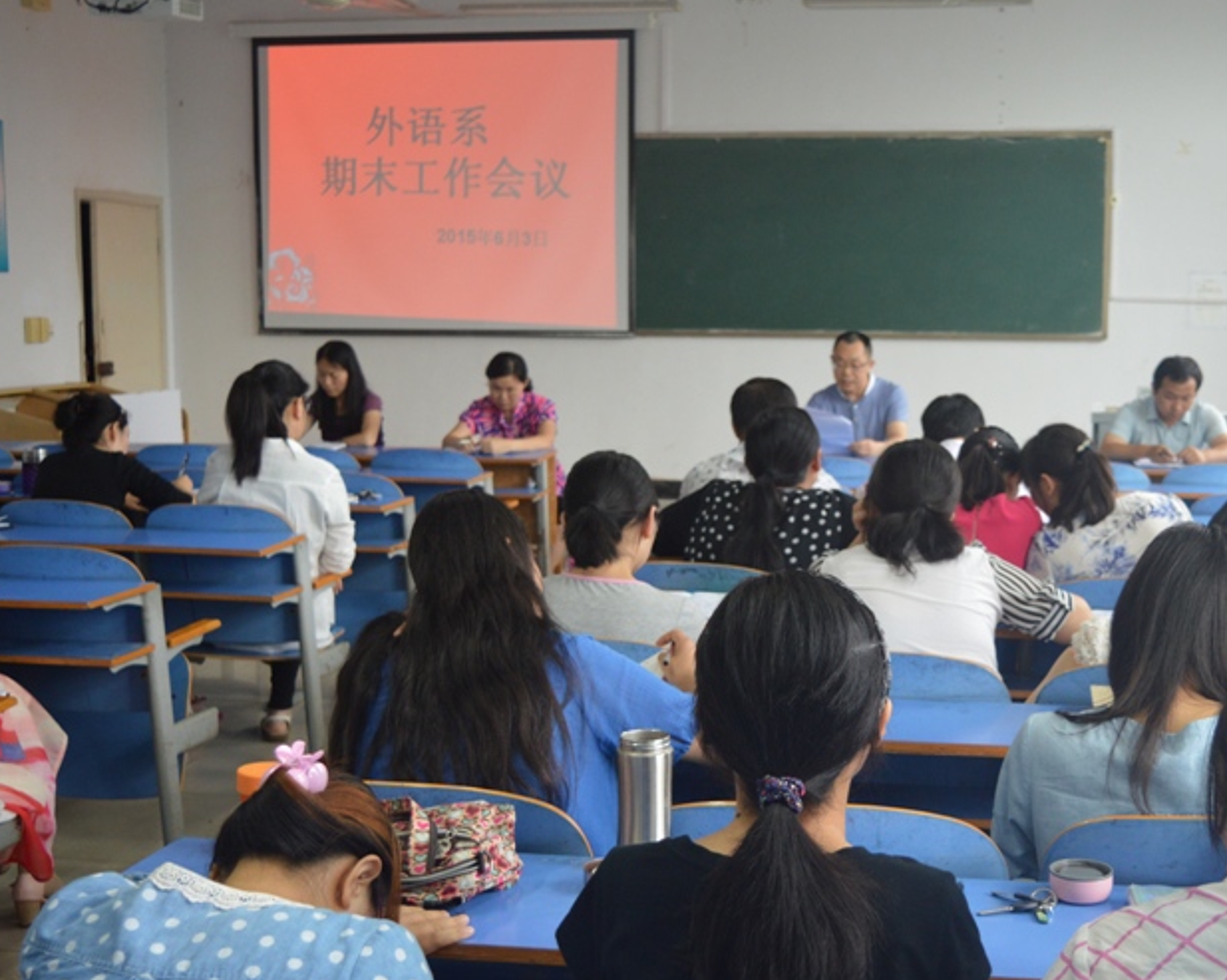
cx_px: 789
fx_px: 1655
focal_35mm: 46
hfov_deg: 40.3
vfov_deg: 33.0
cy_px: 509
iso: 800
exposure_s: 1/60
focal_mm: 25
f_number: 4
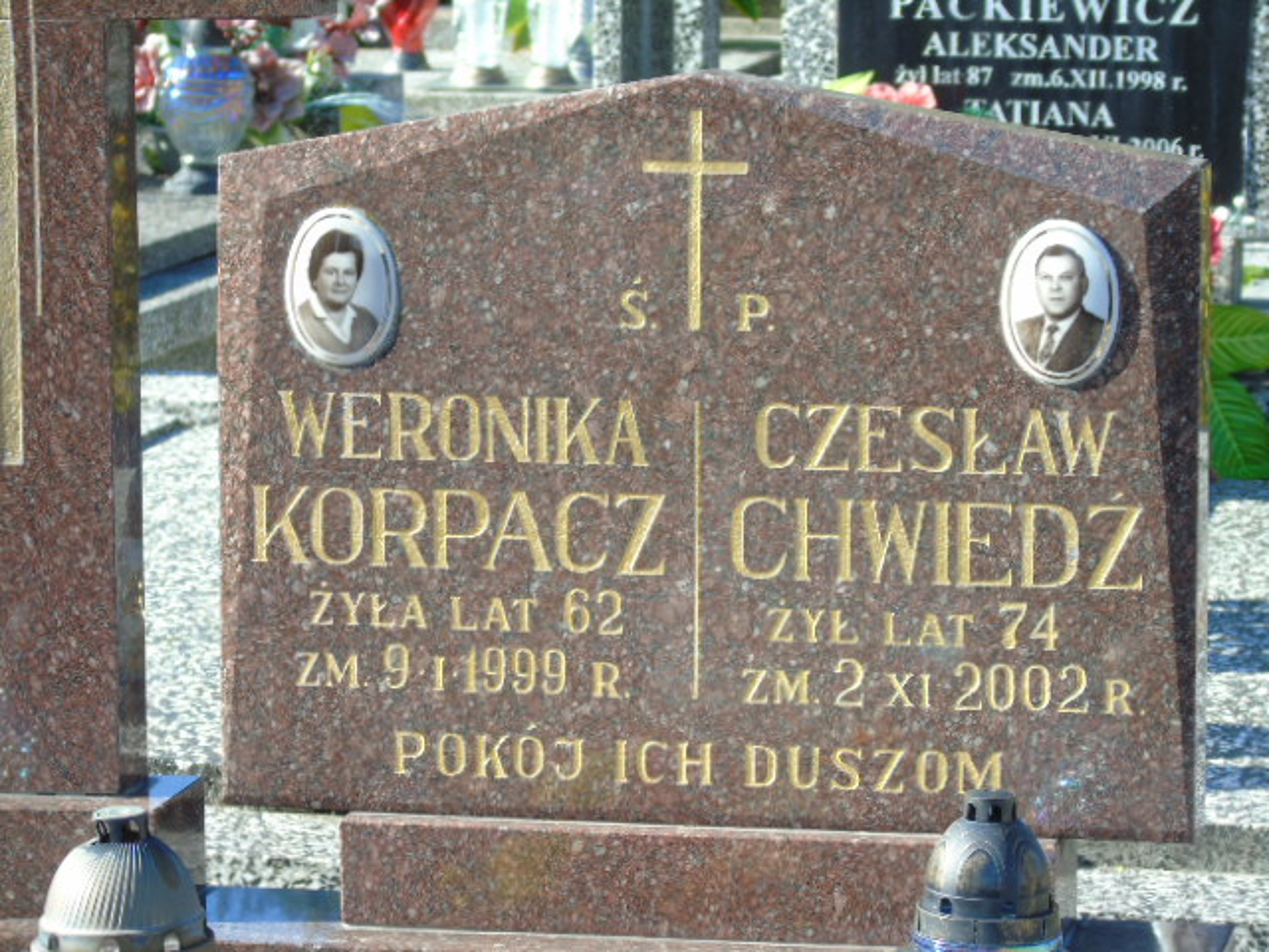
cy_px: 476
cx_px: 634
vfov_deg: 10.4
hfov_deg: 13.9
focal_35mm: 142
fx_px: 5206
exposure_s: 1/125
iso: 80
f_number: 4.7
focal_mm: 25
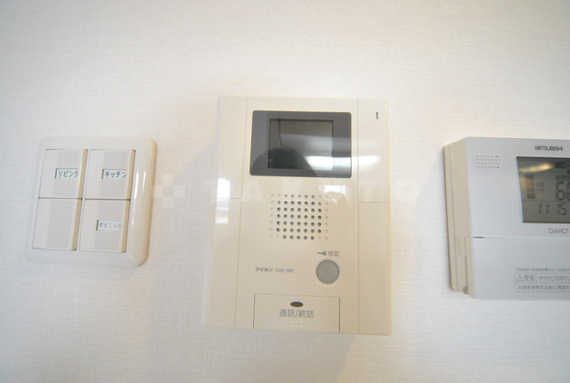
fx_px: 190
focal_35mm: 12
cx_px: 285
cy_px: 192
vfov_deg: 90.3
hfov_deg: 112.5
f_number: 5.6
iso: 1600
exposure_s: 1/125
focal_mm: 8
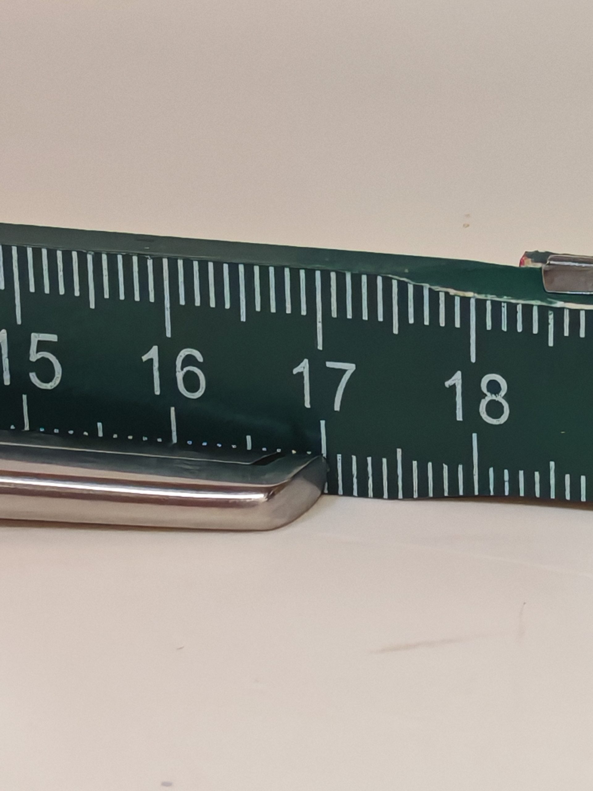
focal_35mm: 197
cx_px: 296
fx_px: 4500
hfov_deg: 7.5
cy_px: 396
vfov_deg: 10.0
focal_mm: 6.83
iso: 320
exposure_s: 1/100
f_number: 2
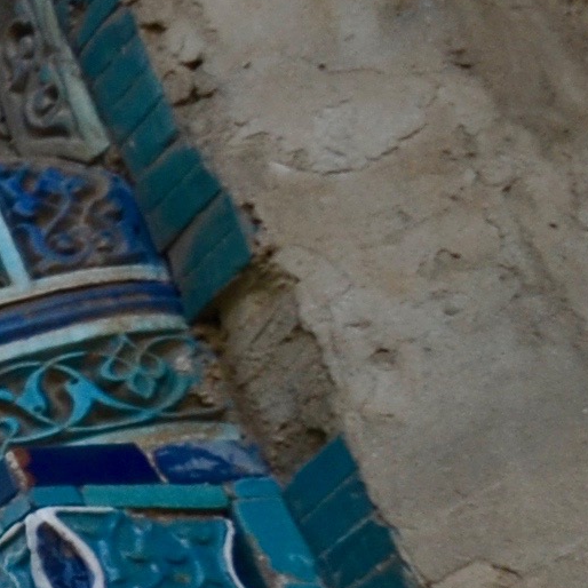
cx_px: -1961
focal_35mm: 122
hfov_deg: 7.5
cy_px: 765
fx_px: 2345
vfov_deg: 13.8
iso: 200
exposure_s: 1/200
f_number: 7.1
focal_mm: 10
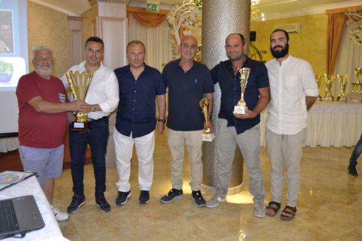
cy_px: 120
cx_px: 181
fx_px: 302
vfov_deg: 43.6
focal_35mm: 30
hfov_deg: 61.9
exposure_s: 1/60
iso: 1100
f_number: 3.5
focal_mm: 20
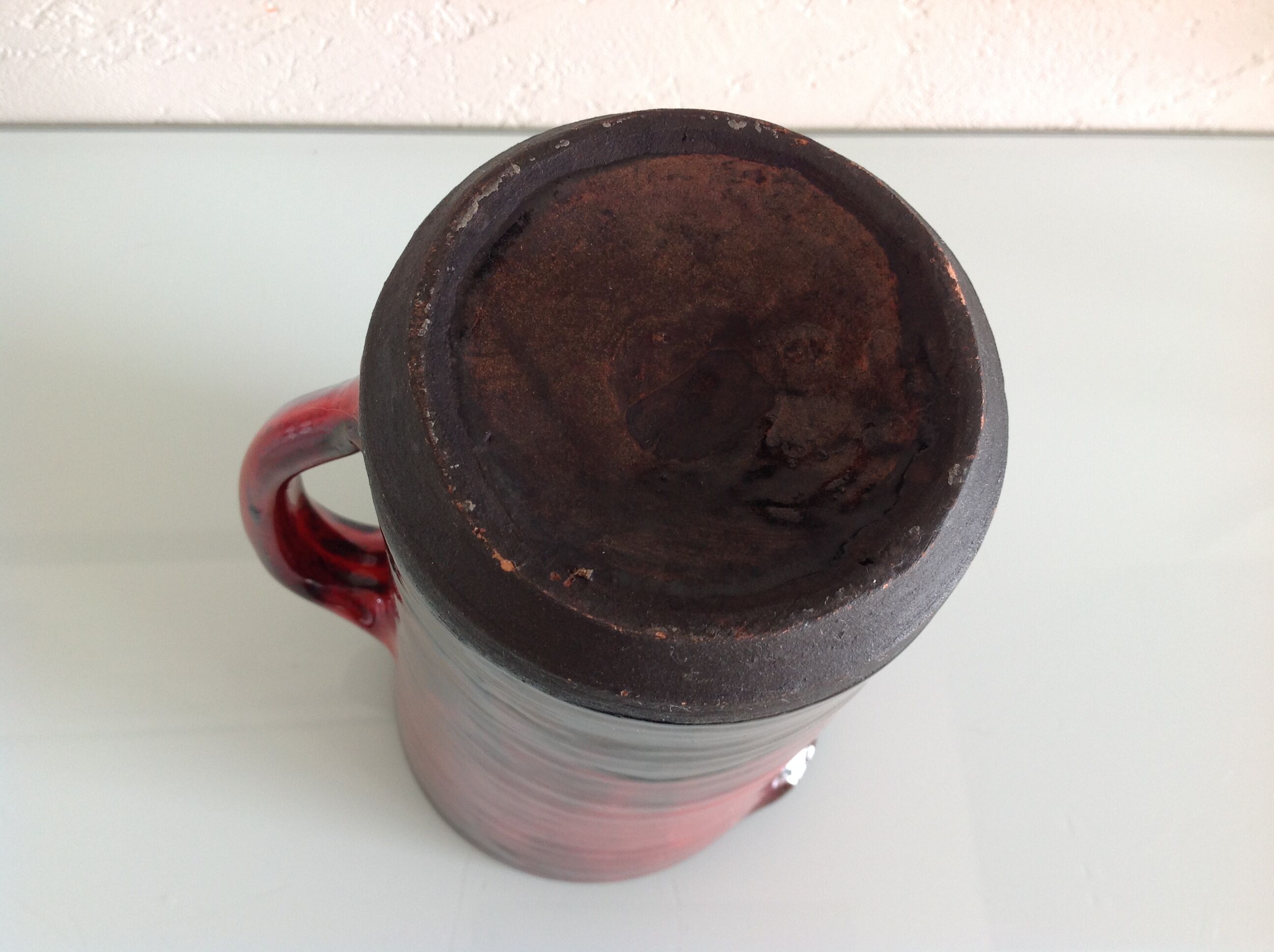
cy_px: 476
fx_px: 1286
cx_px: 637
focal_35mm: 35
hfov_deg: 52.7
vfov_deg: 40.6
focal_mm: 4.28
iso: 50
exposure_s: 1/15
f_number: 2.4
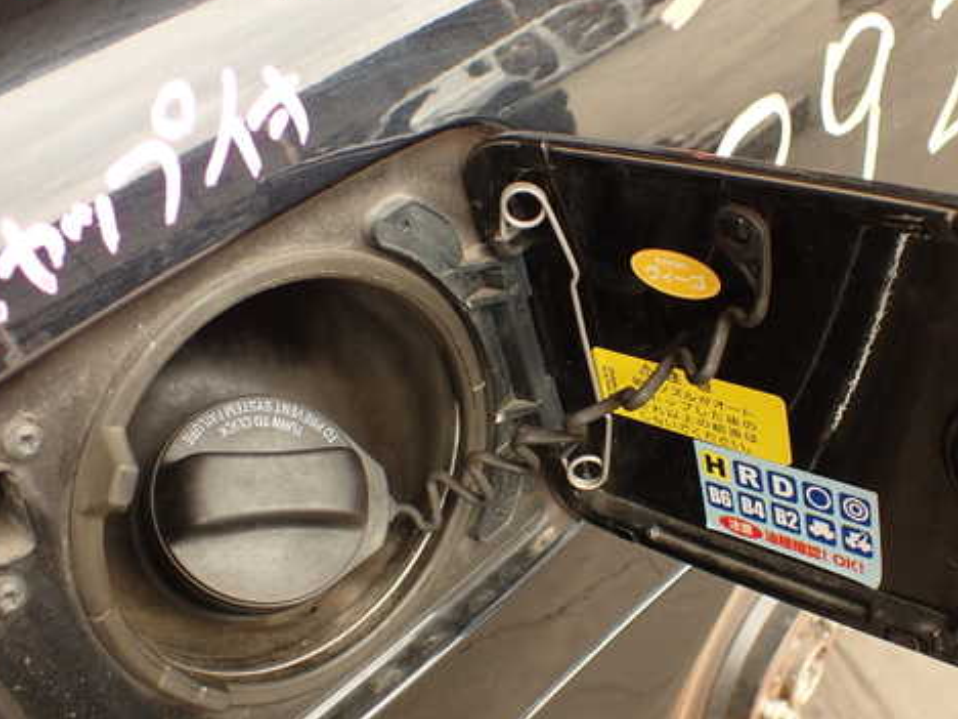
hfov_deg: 45.4
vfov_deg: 35.1
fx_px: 1135
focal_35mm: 41
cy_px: 412
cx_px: 592
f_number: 2.4
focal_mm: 5.79
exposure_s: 1/60
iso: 125
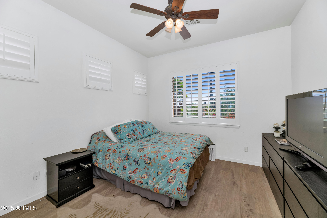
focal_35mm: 14
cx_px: 164
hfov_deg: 104.3
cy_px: 109
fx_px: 127
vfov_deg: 81.2
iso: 200
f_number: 8
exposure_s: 1/160
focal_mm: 14
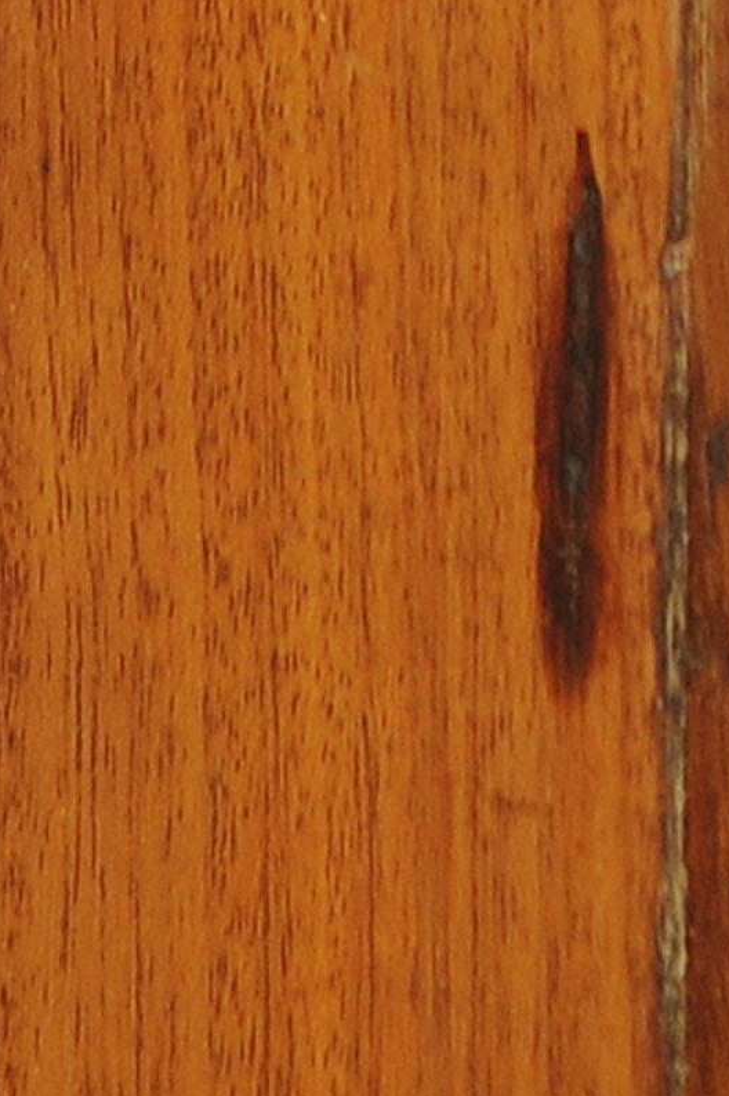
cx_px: 656
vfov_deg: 4.0
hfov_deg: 2.7
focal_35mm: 502
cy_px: -1593
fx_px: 15274
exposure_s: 1/200
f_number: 5.6
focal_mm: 62
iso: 250
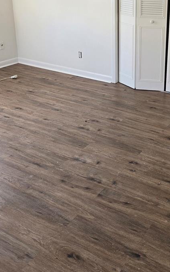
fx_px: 319
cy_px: 58
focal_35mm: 43
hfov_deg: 28.6
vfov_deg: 44.2
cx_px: 155
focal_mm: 5.4
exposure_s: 1/180
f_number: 1.8
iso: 80
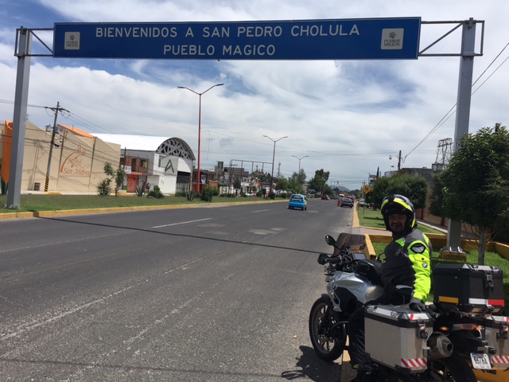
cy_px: 191
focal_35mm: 29
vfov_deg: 48.2
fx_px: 426
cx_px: 254
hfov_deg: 61.7
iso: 25
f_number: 2.2
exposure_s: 1/2849
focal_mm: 4.15
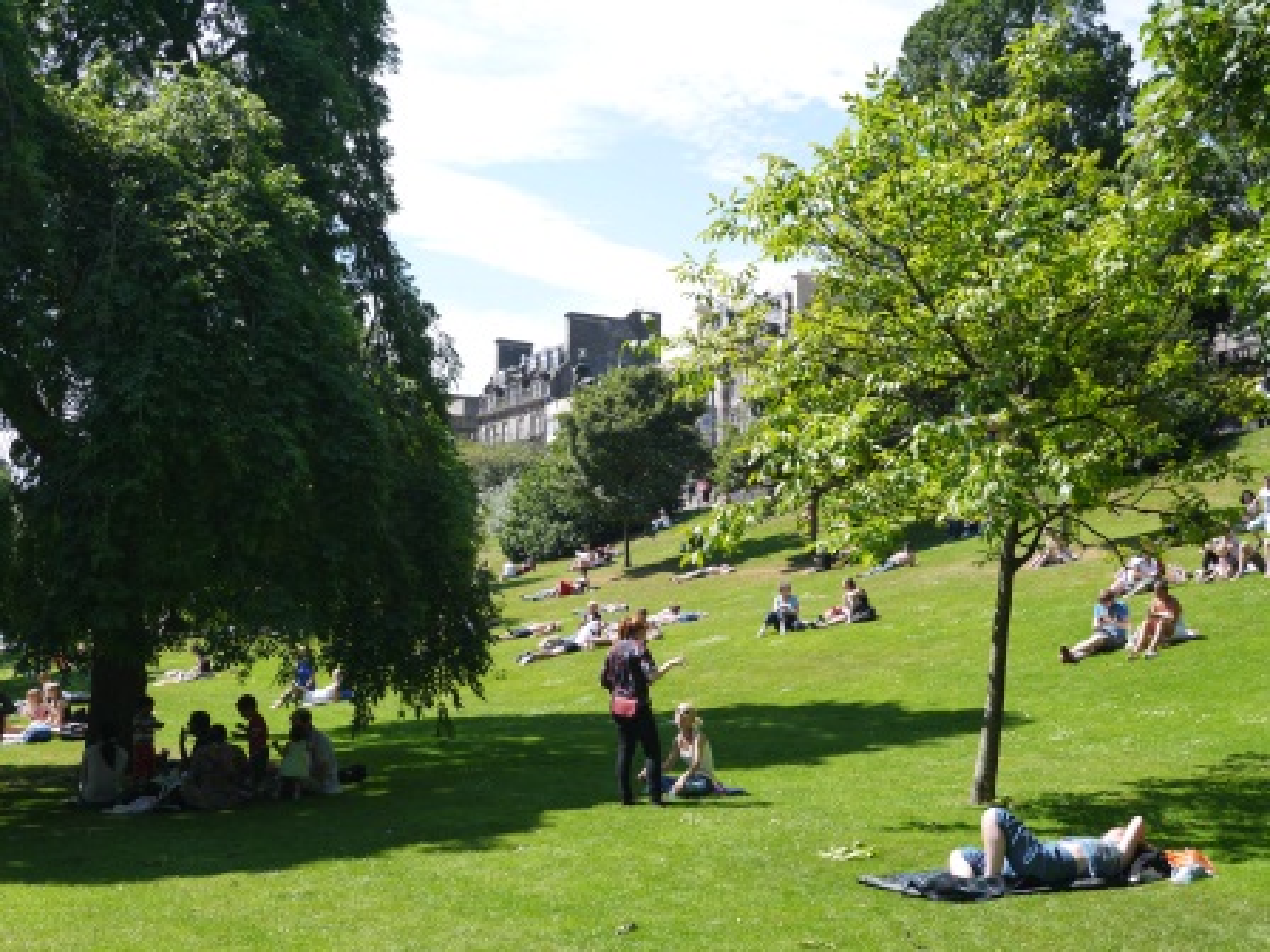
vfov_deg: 31.5
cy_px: 476
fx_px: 1688
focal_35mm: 46
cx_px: 635
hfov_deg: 41.2
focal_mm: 23
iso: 160
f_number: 7.1
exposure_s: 1/250
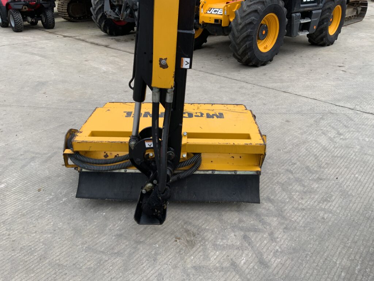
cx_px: 187
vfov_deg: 48.2
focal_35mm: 29
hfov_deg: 61.7
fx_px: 313
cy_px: 140
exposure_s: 1/586
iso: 16
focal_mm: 3
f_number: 1.8
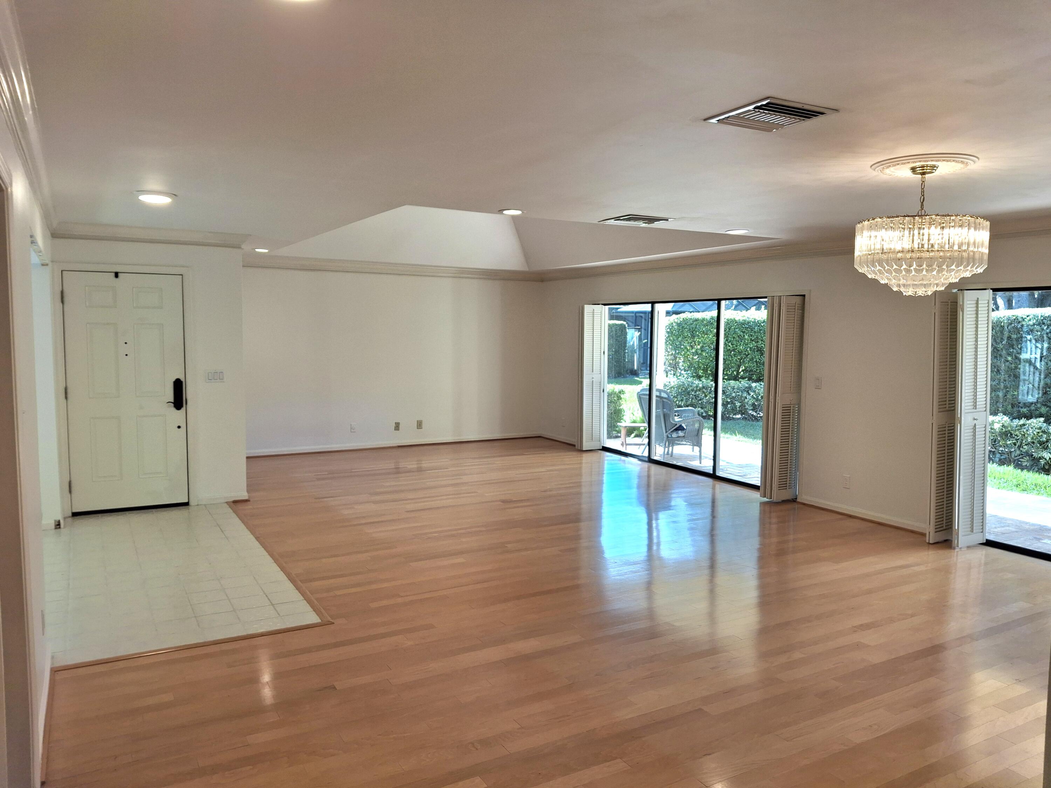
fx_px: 759
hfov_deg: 69.4
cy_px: 394
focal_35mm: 25
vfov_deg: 54.9
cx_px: 526
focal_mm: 4.69
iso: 25
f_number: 1.8
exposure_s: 1/169
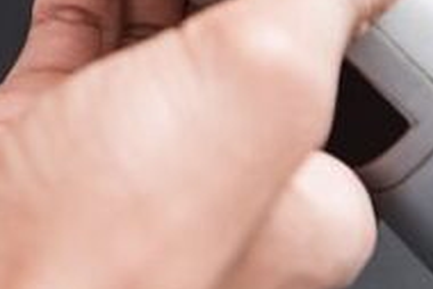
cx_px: -164
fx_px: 2191
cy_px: -171
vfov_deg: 7.4
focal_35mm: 182
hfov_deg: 11.0
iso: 160
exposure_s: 1/200
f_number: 4
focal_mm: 45
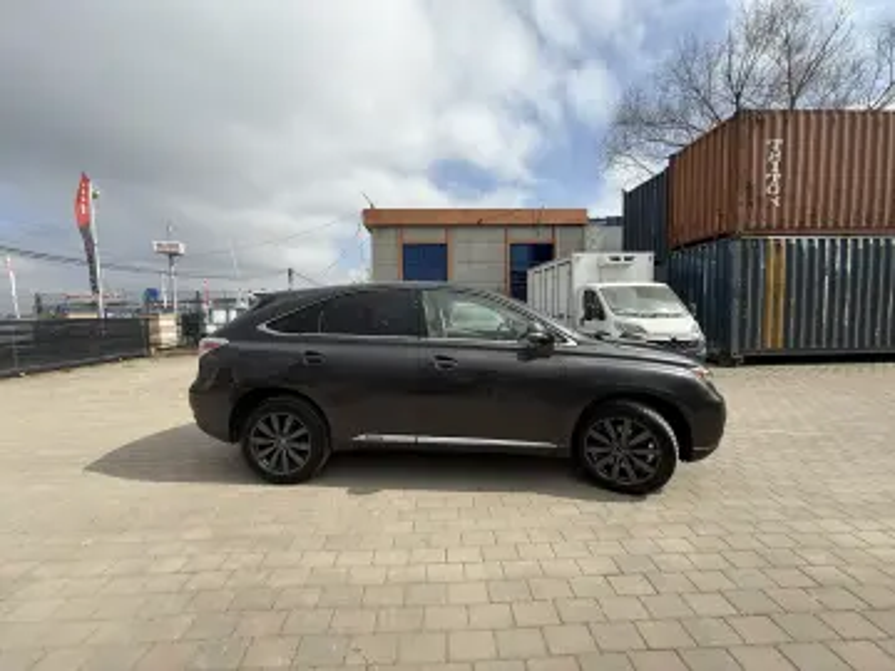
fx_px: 362
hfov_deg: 102.1
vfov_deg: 85.7
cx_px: 448
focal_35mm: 14
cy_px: 336
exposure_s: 1/1745
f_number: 2.2
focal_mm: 2.22
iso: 50
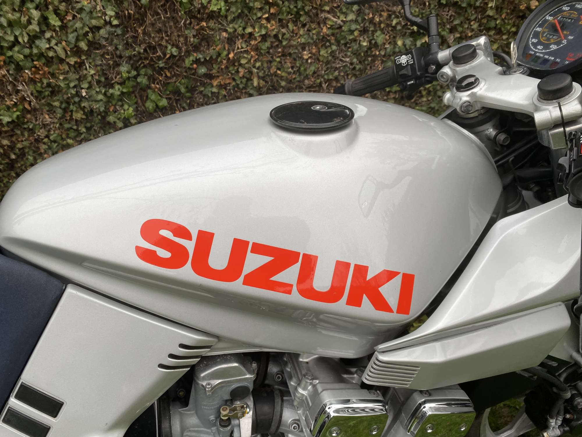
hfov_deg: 67.3
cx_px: 291
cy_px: 218
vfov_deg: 53.1
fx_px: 437
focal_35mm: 26
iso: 40
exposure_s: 1/122
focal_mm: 4.25
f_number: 1.8
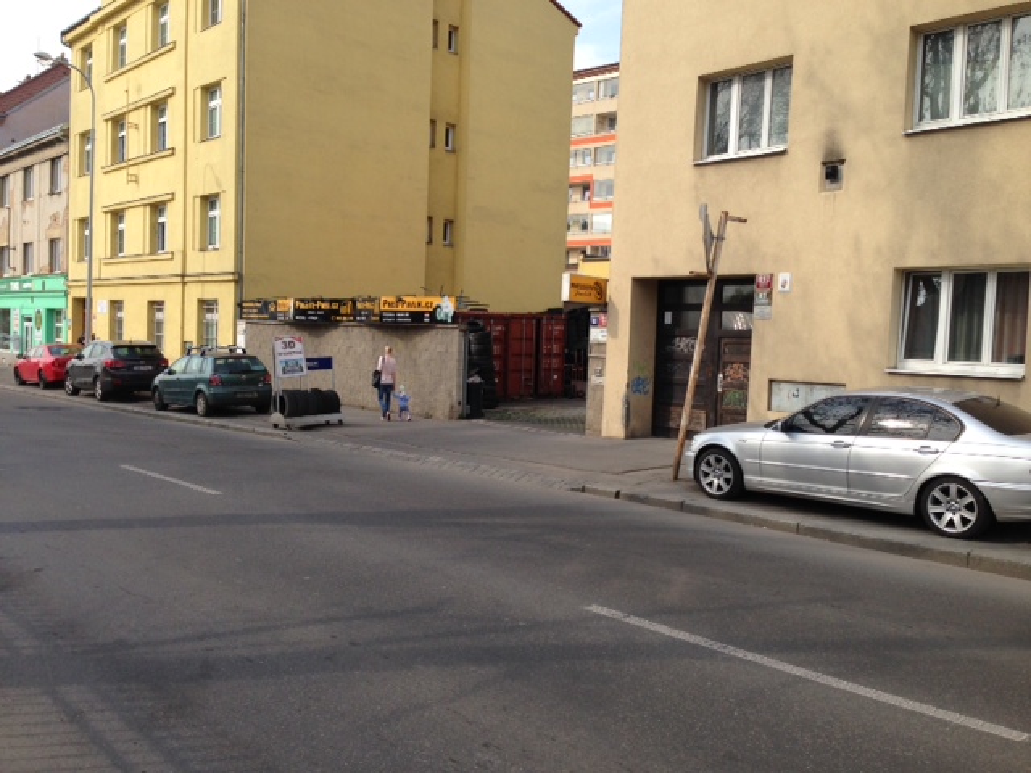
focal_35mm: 33
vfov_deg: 42.9
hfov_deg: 55.4
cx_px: 516
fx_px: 983
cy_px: 386
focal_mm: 4.12
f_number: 2.4
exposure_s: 1/786
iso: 50
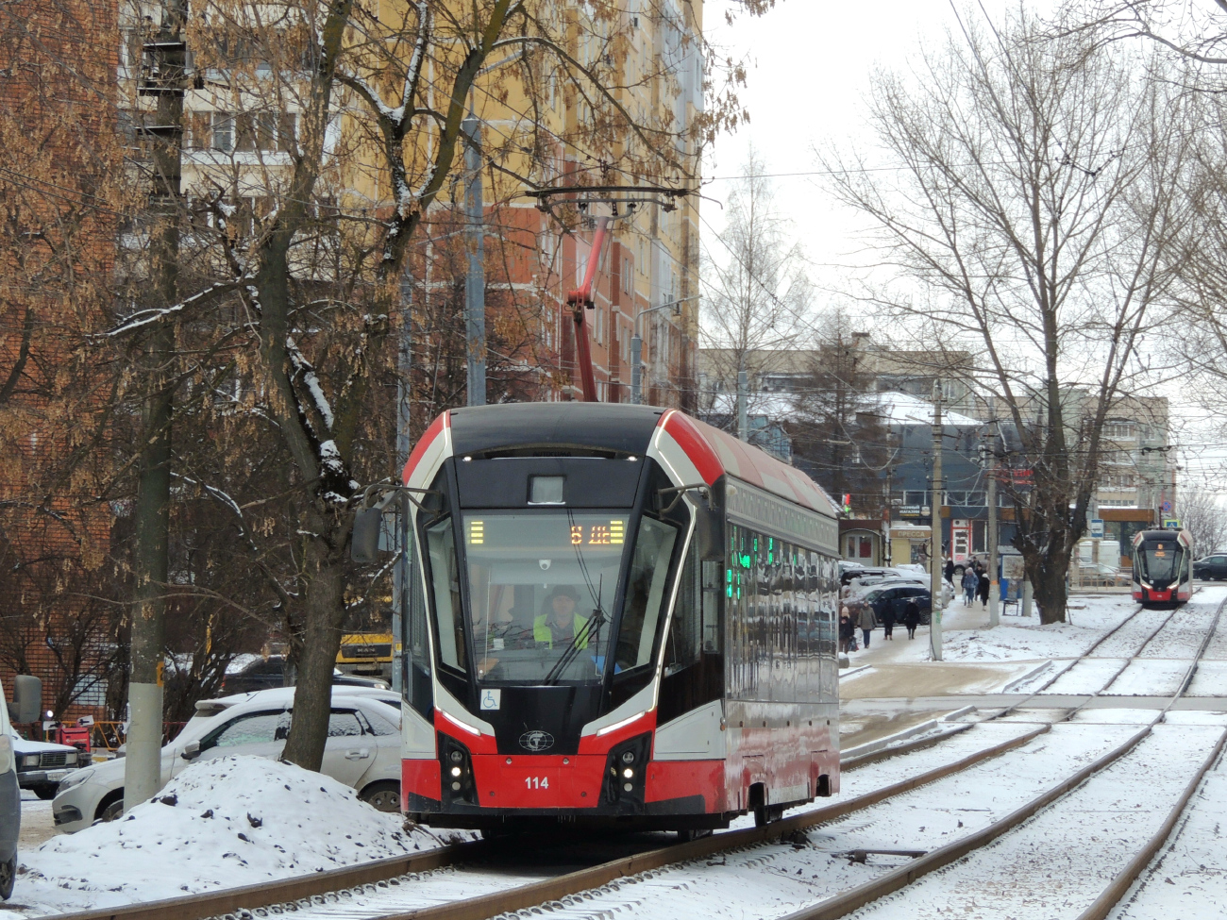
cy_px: 460
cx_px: 614
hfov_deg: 12.7
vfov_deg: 9.6
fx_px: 5494
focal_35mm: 155
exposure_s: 1/200
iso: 100
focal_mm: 27.6
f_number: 4.4
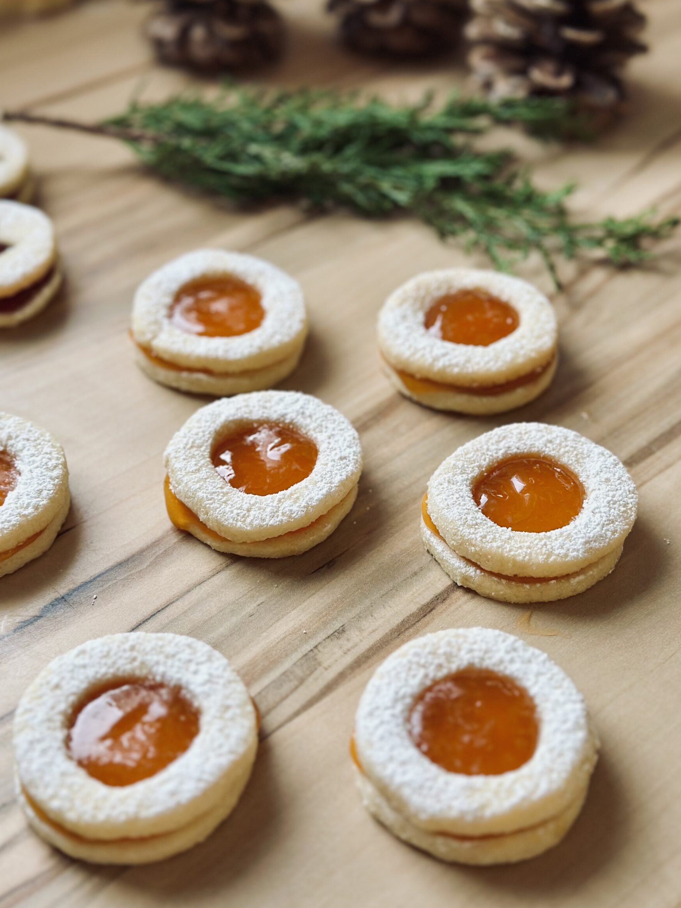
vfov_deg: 36.2
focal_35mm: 53
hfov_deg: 27.5
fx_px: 1390
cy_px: 431
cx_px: 350
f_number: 1.78
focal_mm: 6.86
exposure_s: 1/60
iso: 160
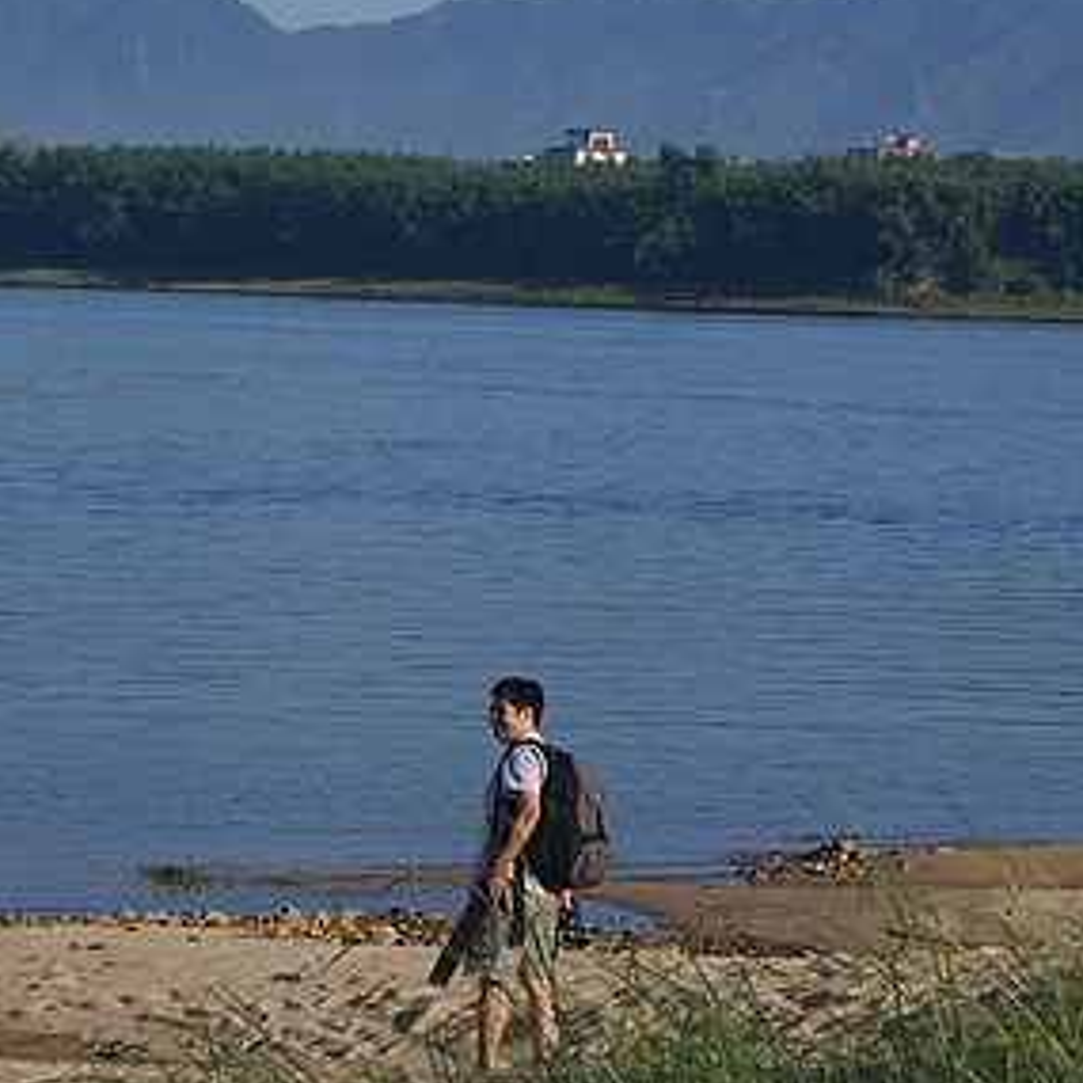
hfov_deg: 9.3
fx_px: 6654
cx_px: 741
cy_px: 735
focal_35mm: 188
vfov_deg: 9.3
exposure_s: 1/320
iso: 100
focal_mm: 70
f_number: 8
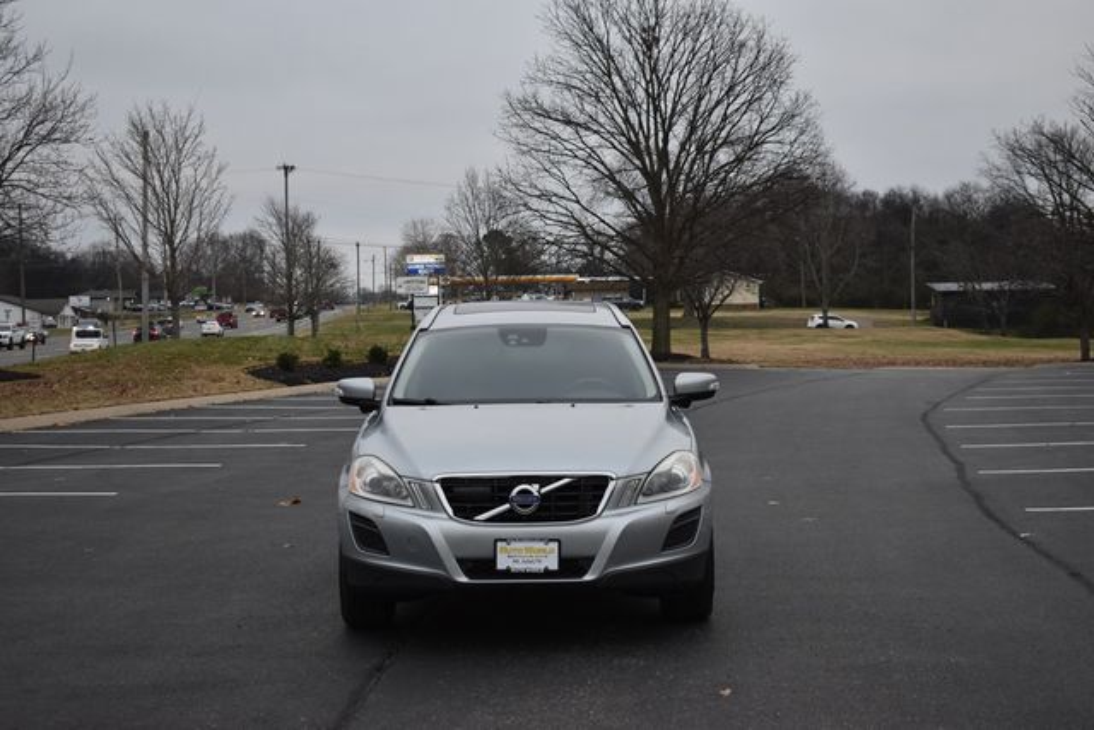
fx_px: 1732
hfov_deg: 35.0
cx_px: 547
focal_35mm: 57
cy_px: 365
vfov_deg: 23.8
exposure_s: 1/200
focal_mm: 38
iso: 800
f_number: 4.8
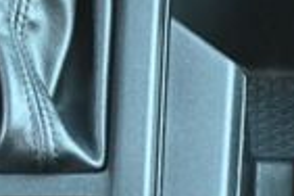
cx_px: 158
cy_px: 56
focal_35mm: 204
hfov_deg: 10.1
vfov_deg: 6.7
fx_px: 1666
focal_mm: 30
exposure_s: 1/60
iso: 3200
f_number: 4.8
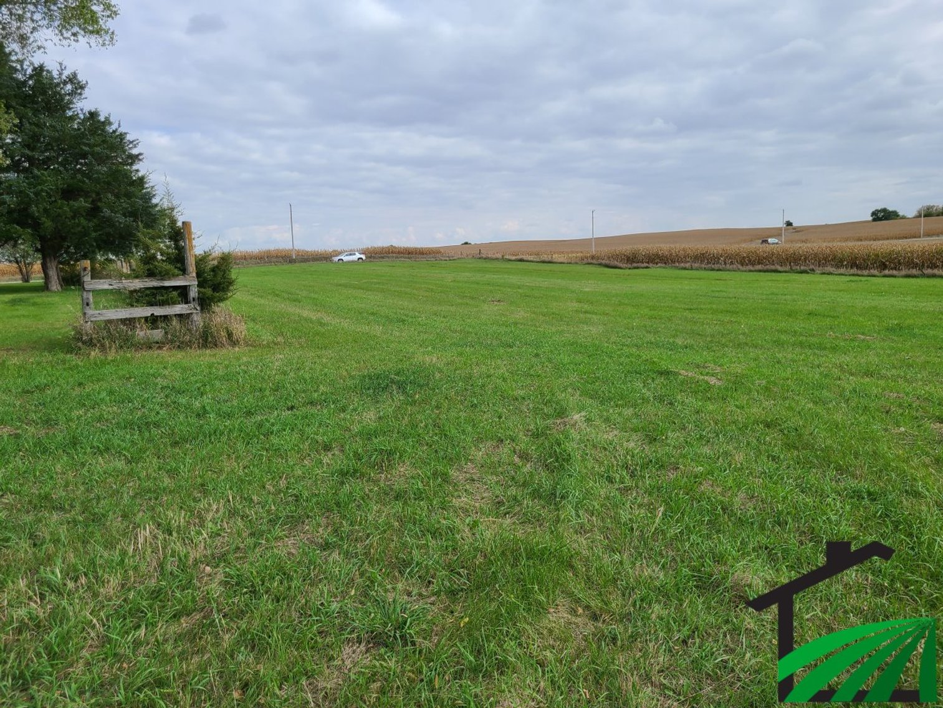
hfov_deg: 67.3
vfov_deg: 53.1
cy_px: 354
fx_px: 708
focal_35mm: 26
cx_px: 472
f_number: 1.8
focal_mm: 5.4
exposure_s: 1/1636
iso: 40
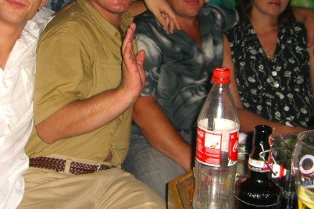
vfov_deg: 22.7
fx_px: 515
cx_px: 128
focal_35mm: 59
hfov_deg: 33.8
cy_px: 41
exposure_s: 1/60
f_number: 2.8
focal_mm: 7.9
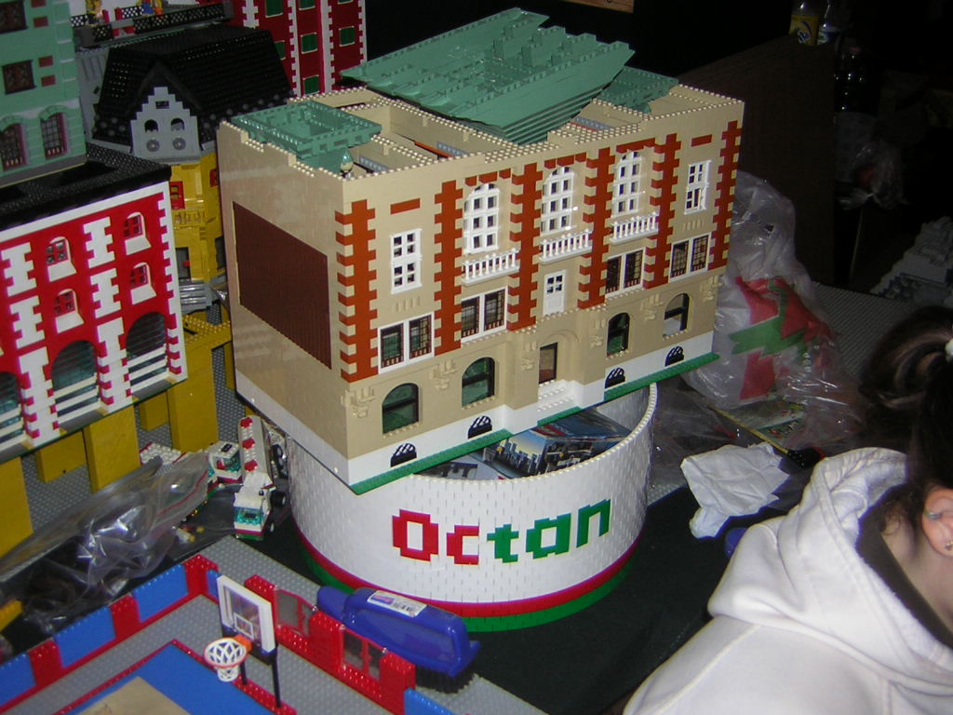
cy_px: 358
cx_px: 476
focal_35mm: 40
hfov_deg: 46.8
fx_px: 1101
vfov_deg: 36.0
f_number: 2.7
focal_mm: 5.2
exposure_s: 1/60.1
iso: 50
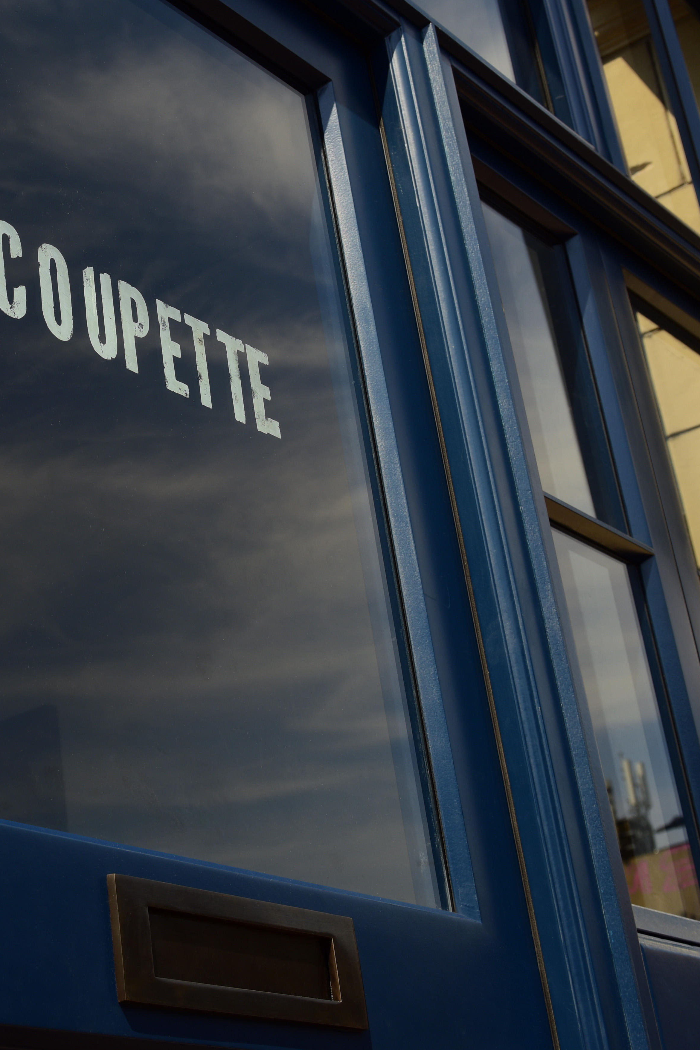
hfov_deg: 20.2
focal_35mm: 65
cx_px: -30
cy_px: 438
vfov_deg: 30.9
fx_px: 1895
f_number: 7.1
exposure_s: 1/80
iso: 40
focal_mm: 31
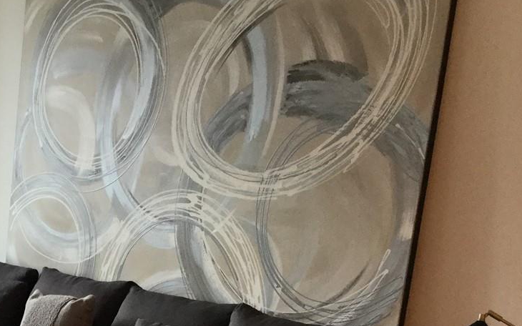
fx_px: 1024
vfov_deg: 17.2
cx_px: 37
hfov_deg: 27.4
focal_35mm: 72
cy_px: 398
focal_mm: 3.3
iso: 50
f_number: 2.4
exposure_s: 1/30
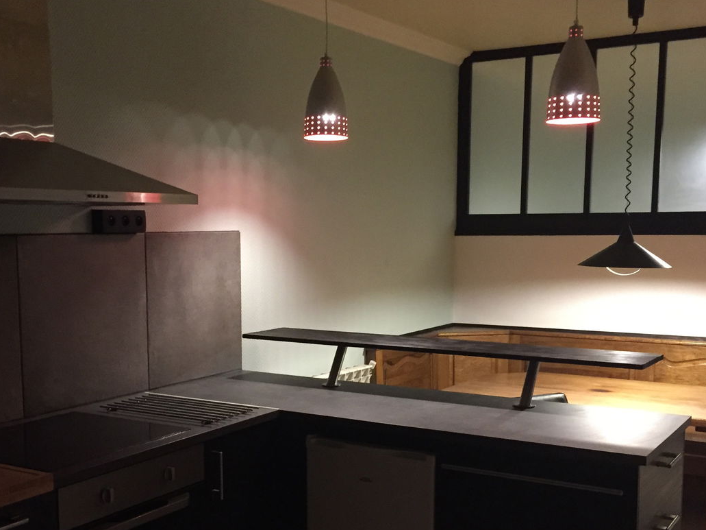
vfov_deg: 32.0
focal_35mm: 45
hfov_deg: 42.0
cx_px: 315
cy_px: 342
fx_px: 918
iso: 250
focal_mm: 4.15
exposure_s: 1/17
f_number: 2.2
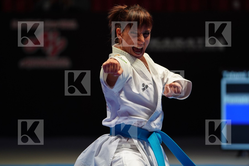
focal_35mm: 300
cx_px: 124
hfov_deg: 6.9
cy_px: 83
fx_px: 2075
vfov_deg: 4.6
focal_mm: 200
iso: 800
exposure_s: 1/500
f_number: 2.8
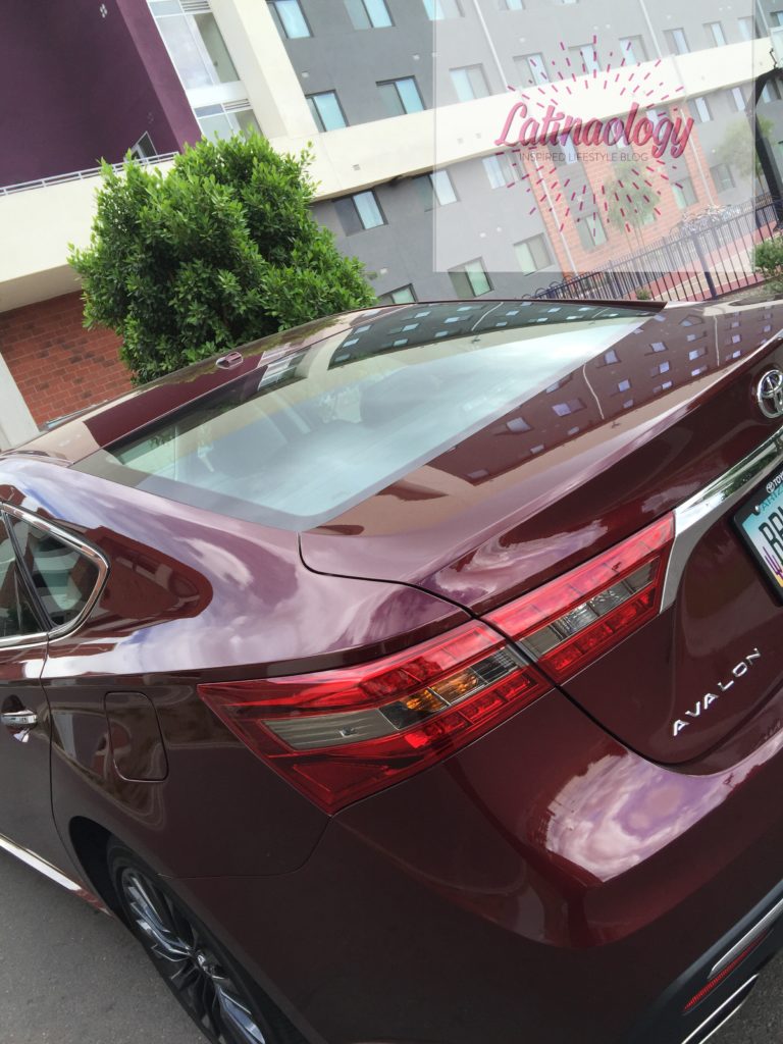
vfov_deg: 61.7
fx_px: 875
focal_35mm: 29
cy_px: 522
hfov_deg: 48.2
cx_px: 392
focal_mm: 4.15
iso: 32
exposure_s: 1/370
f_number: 2.2
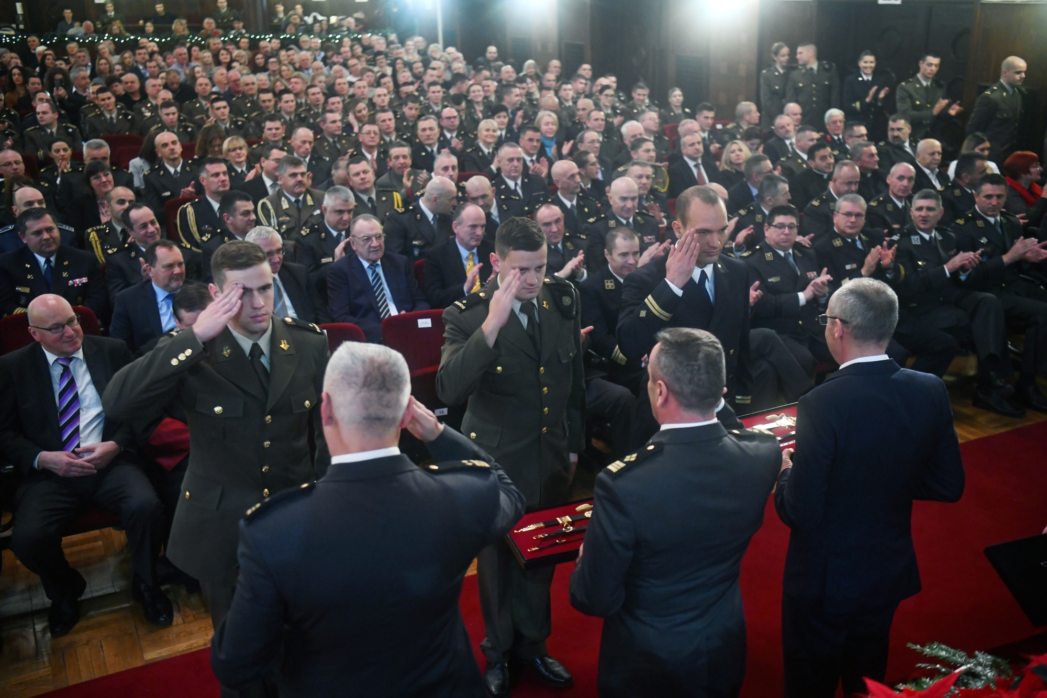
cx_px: 524
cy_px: 349
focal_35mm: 38
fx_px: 1105
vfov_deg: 35.0
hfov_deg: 50.7
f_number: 2.8
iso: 2000
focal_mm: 38
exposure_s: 1/125
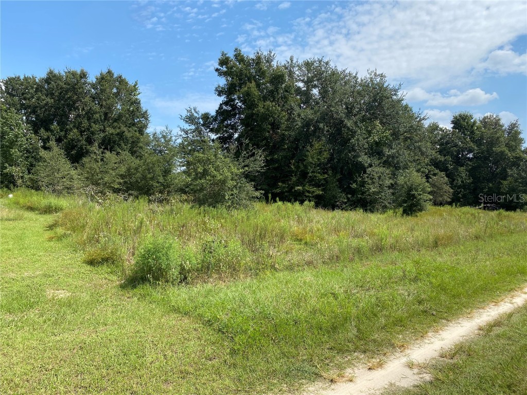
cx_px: 264
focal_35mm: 26
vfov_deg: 53.1
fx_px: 396
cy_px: 198
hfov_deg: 67.3
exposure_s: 1/2358
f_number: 1.8
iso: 32
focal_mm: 4.25
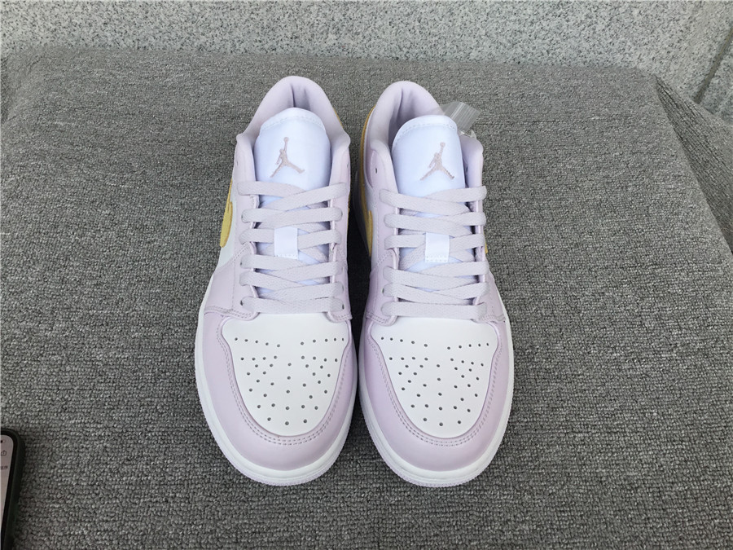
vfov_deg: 45.4
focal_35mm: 31
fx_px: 656
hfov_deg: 58.4
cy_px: 275
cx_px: 366
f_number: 2.4
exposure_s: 1/328
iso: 25
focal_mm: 3.3
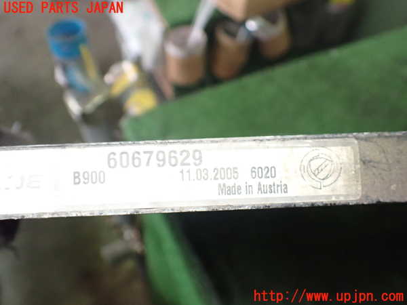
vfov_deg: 46.8
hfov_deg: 60.0
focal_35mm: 30
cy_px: 152
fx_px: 353
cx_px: 204
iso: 800
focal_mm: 5.4
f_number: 2.3
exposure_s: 1/125
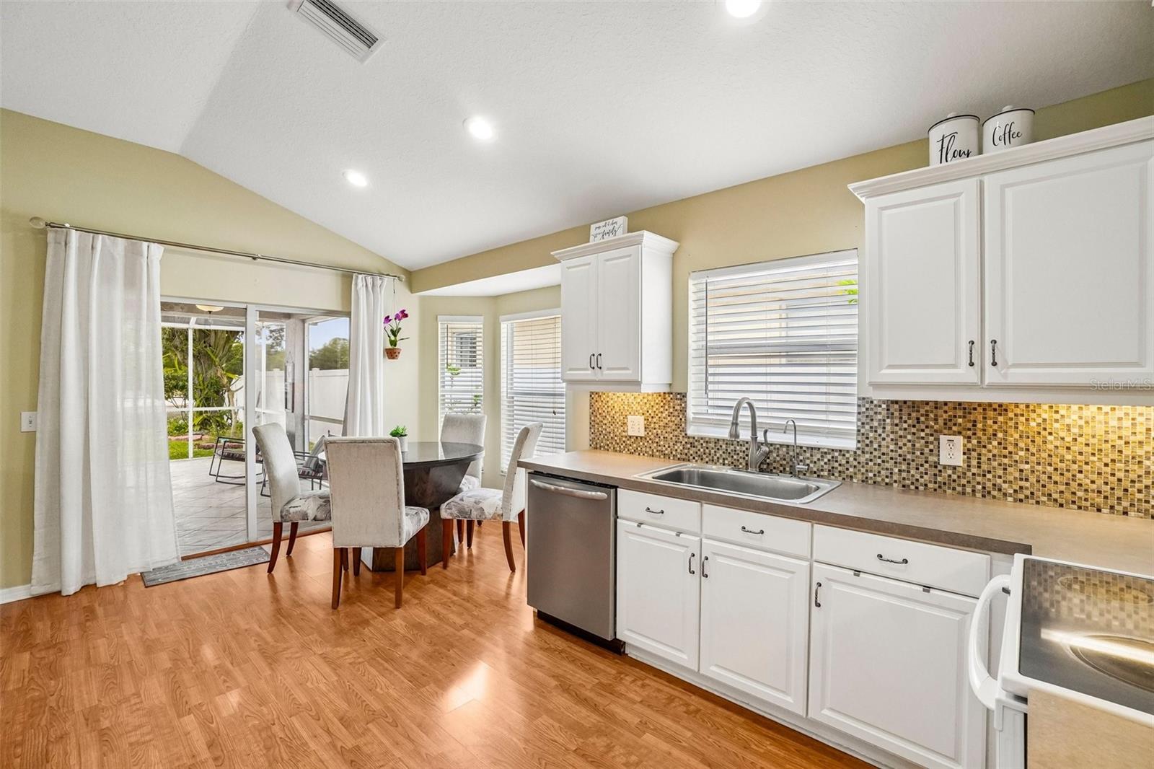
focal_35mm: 15
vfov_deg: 77.3
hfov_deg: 100.4
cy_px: 384
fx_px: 481
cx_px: 577
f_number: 8
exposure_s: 1/30
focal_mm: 10
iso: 200
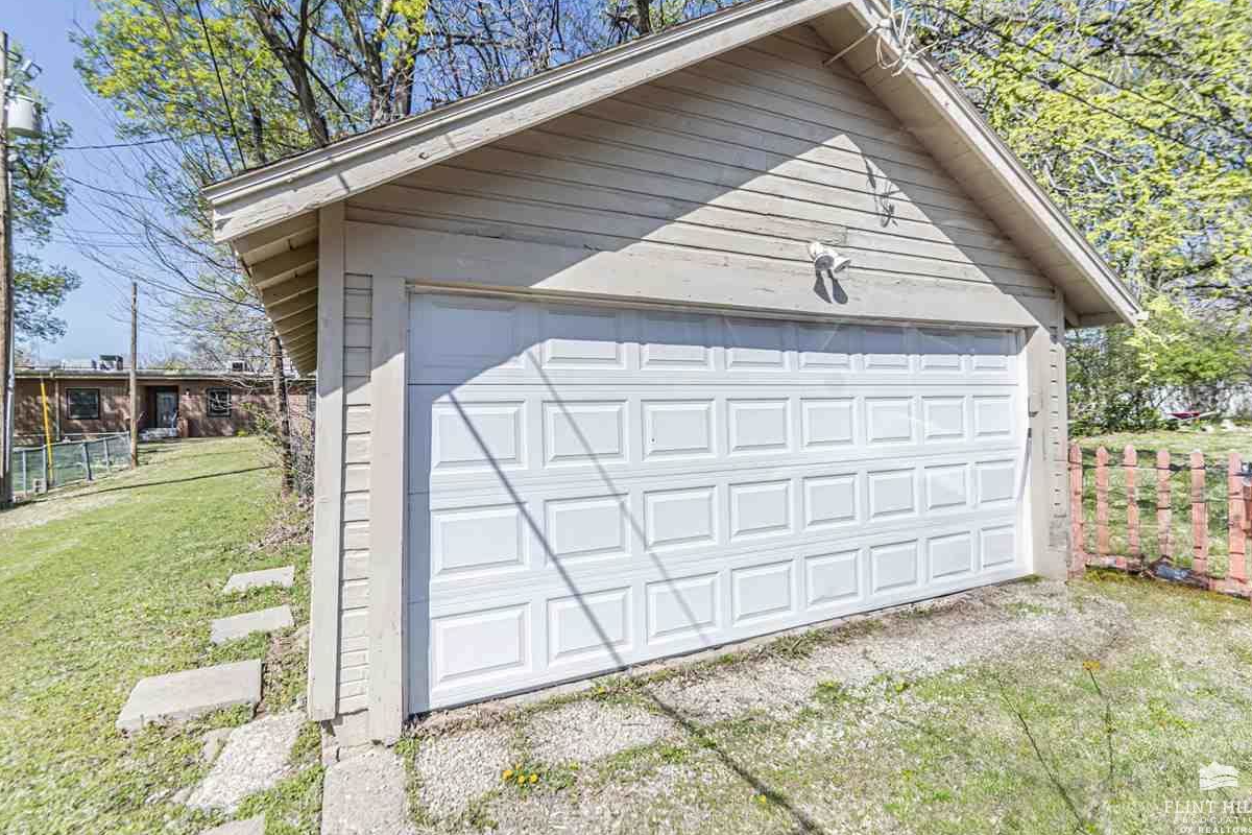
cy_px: 397
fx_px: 556
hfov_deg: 96.7
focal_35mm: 16
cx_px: 616
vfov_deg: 73.7
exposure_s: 1/160
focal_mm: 10
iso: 100
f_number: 8
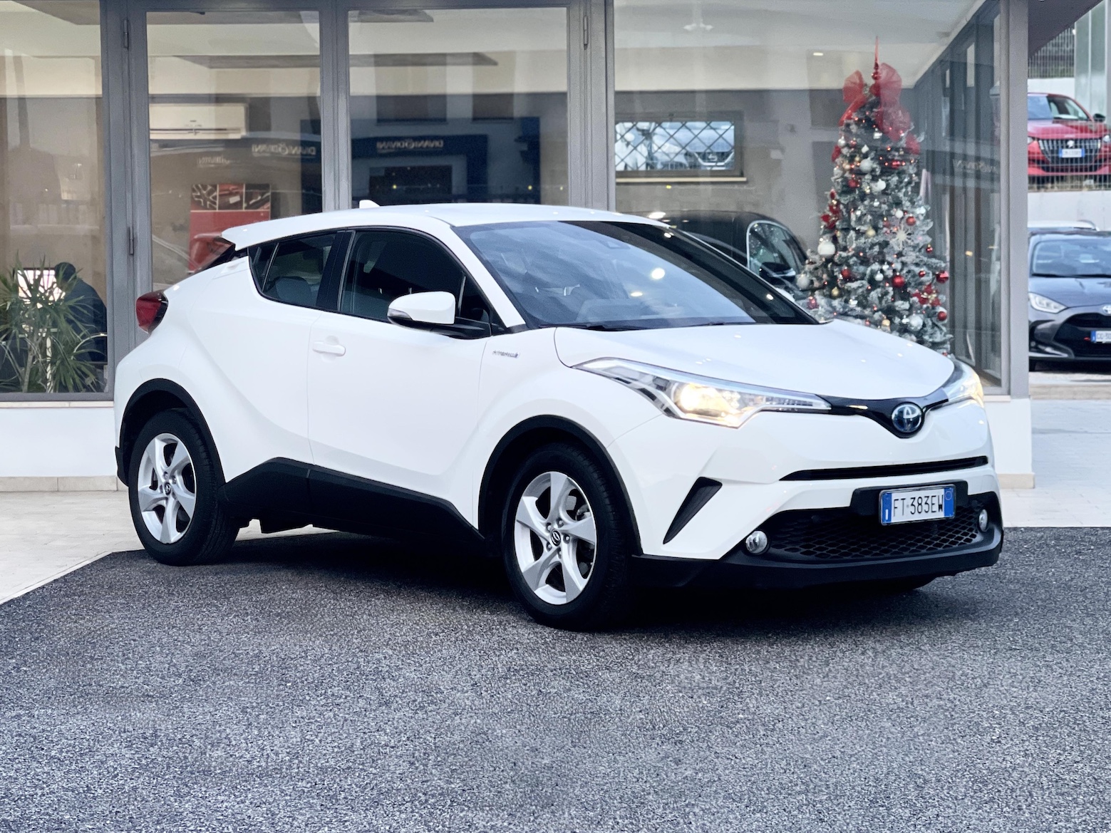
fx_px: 2054
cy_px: 416
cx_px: 556
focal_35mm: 64
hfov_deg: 30.3
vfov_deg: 22.9
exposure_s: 1/92
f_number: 2.2
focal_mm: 7.5
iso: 250
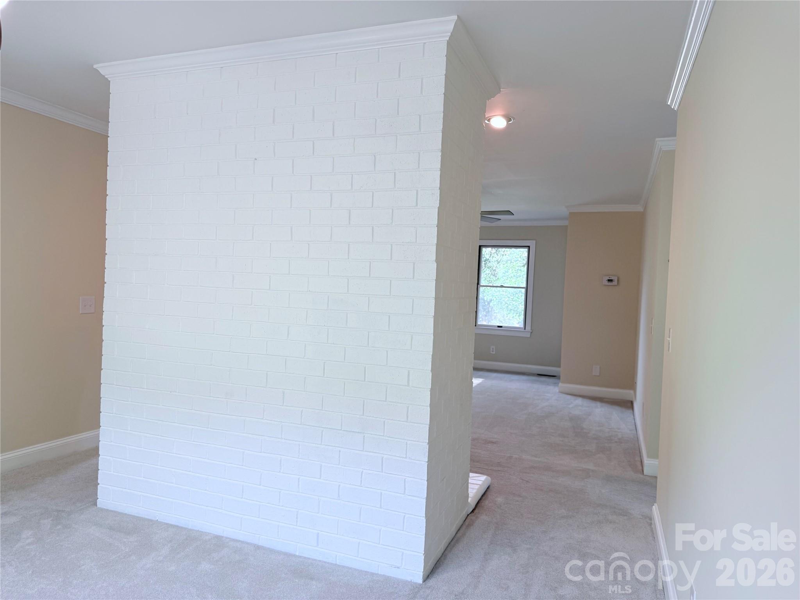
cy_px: 300
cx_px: 400
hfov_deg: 71.6
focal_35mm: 24
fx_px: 555
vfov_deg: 56.8
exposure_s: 1/120
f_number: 1.78
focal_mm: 6.76
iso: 100
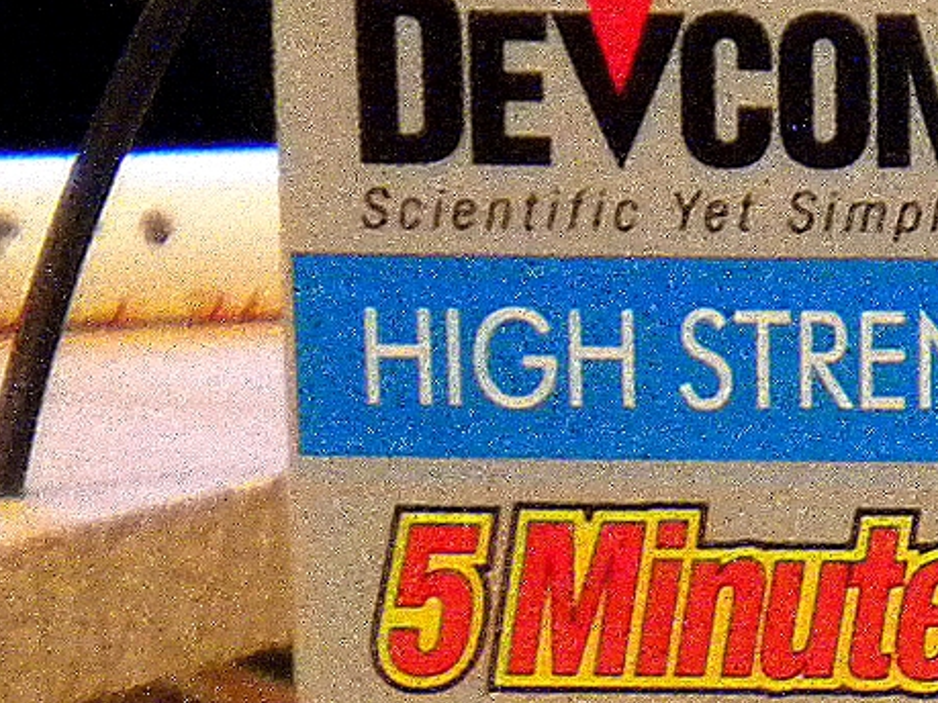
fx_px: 4416
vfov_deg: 8.8
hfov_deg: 11.9
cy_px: 1112
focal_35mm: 163
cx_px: 1050
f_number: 3.5
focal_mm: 7.4
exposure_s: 1/24.1
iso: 400
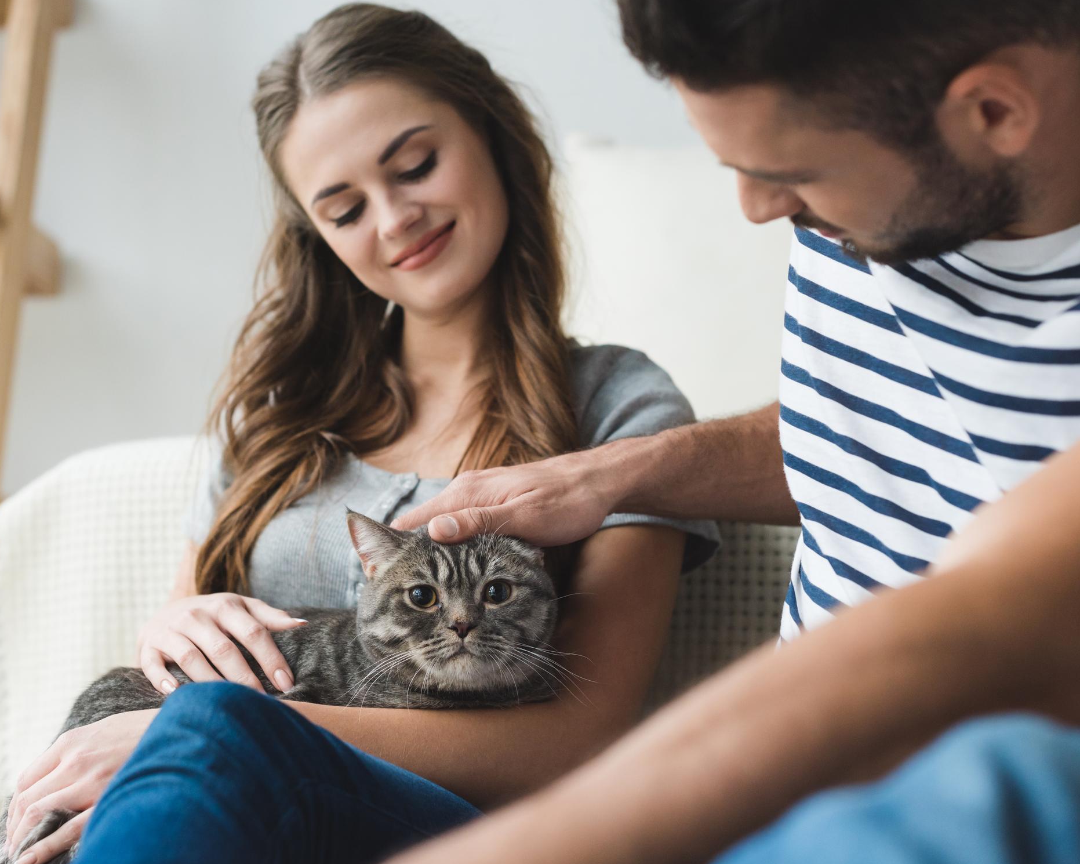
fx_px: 2014
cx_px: 423
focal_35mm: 63
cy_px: 442
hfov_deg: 29.9
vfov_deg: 24.2
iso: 500
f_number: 3.2
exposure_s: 1/200
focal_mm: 50
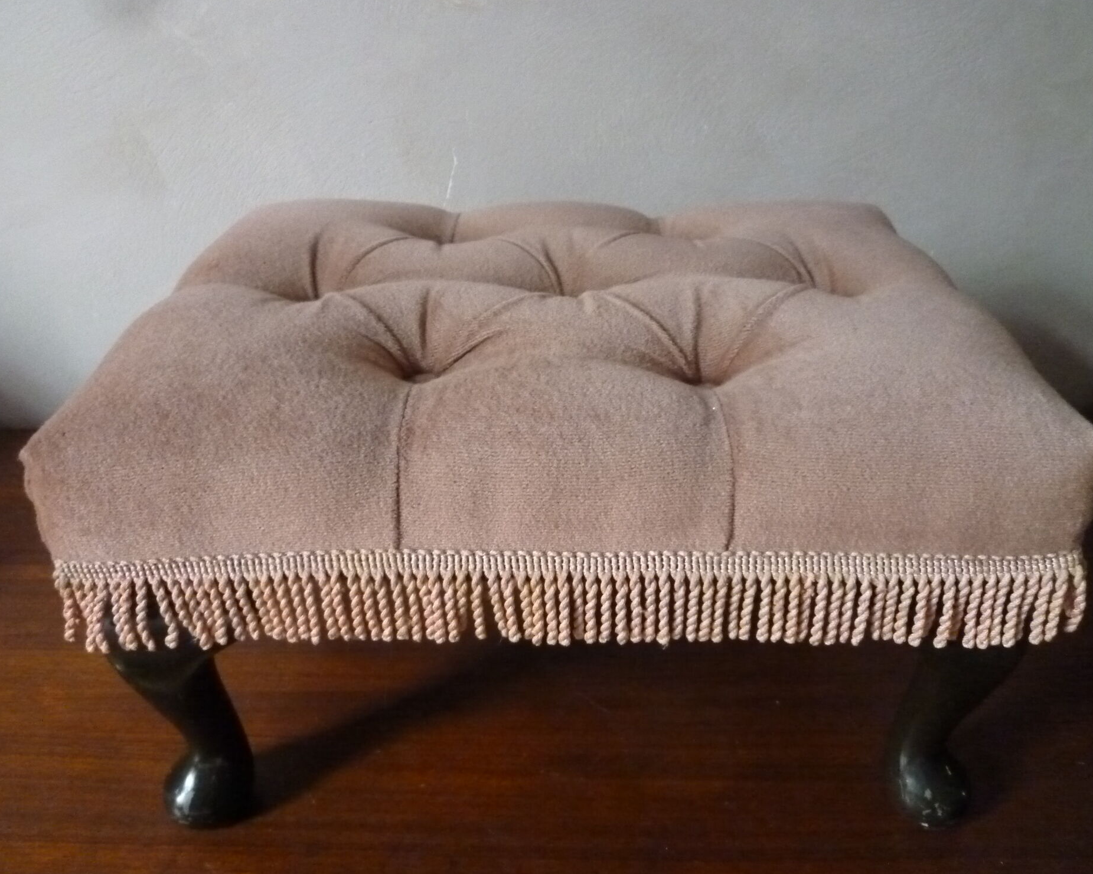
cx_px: 544
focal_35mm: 27
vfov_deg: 53.2
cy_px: 436
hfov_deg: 64.1
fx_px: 873
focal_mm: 4.5
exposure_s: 1/15
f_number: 2.8
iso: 800
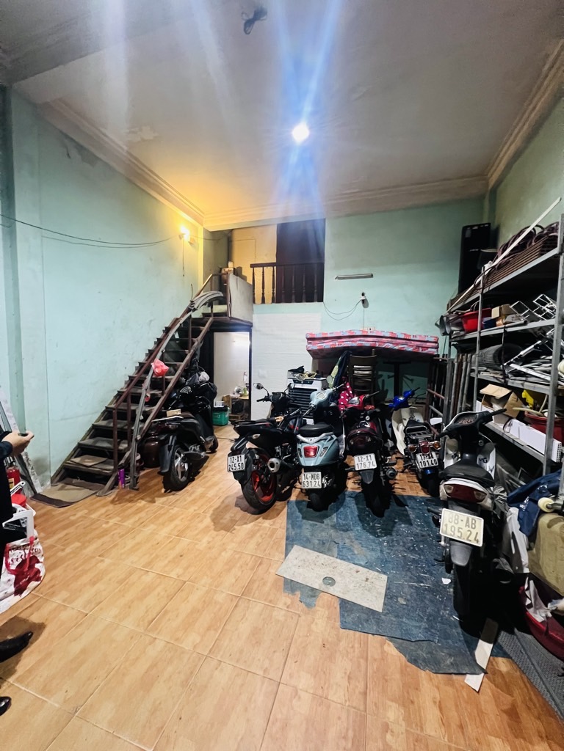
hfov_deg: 89.9
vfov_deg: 106.2
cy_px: 376
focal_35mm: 13
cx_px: 282
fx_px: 282
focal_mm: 1.57
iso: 800
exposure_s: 1/50
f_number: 1.8
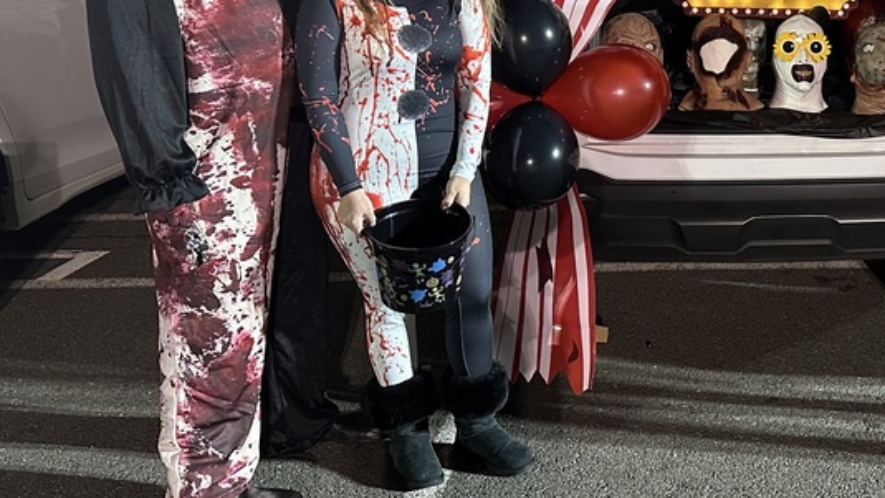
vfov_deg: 23.4
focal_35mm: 50
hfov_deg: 38.4
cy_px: 61
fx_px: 1173
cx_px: 802
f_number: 1.78
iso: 320
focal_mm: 6.86
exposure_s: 1/60
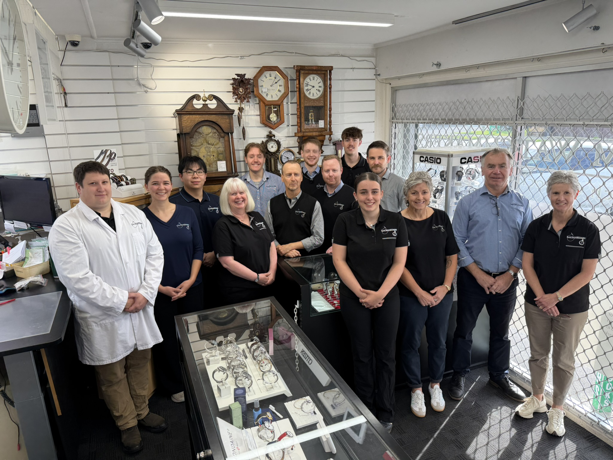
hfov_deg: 71.6
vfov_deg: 56.8
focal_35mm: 24
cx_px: 306
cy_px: 230
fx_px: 425
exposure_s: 1/191
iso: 64
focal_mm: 6.8
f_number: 1.8
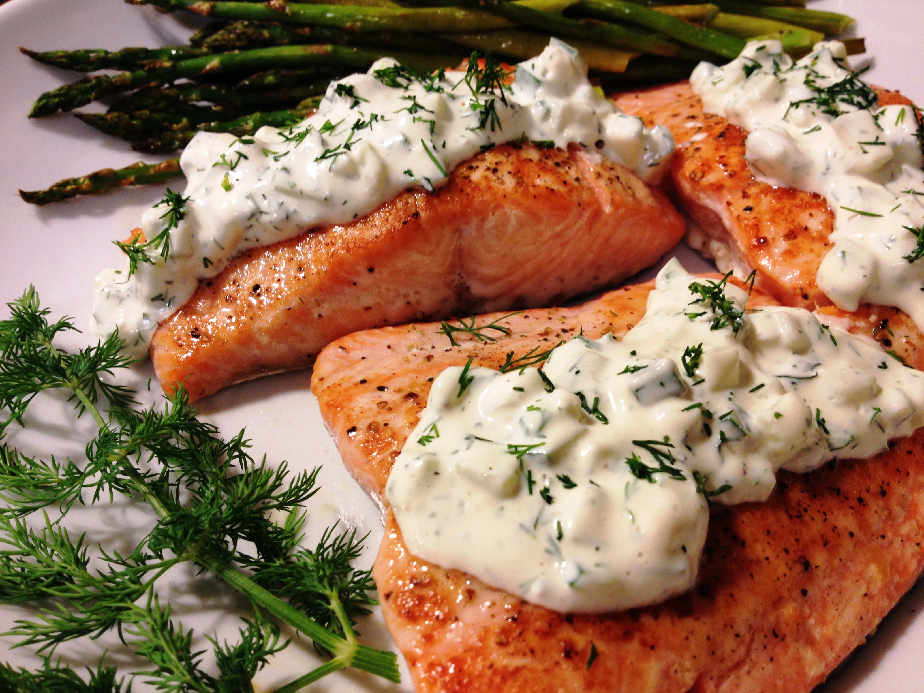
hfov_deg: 52.6
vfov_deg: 40.7
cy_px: 346
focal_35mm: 35
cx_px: 462
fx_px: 934
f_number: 2.4
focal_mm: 4.28
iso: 80
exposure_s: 1/20
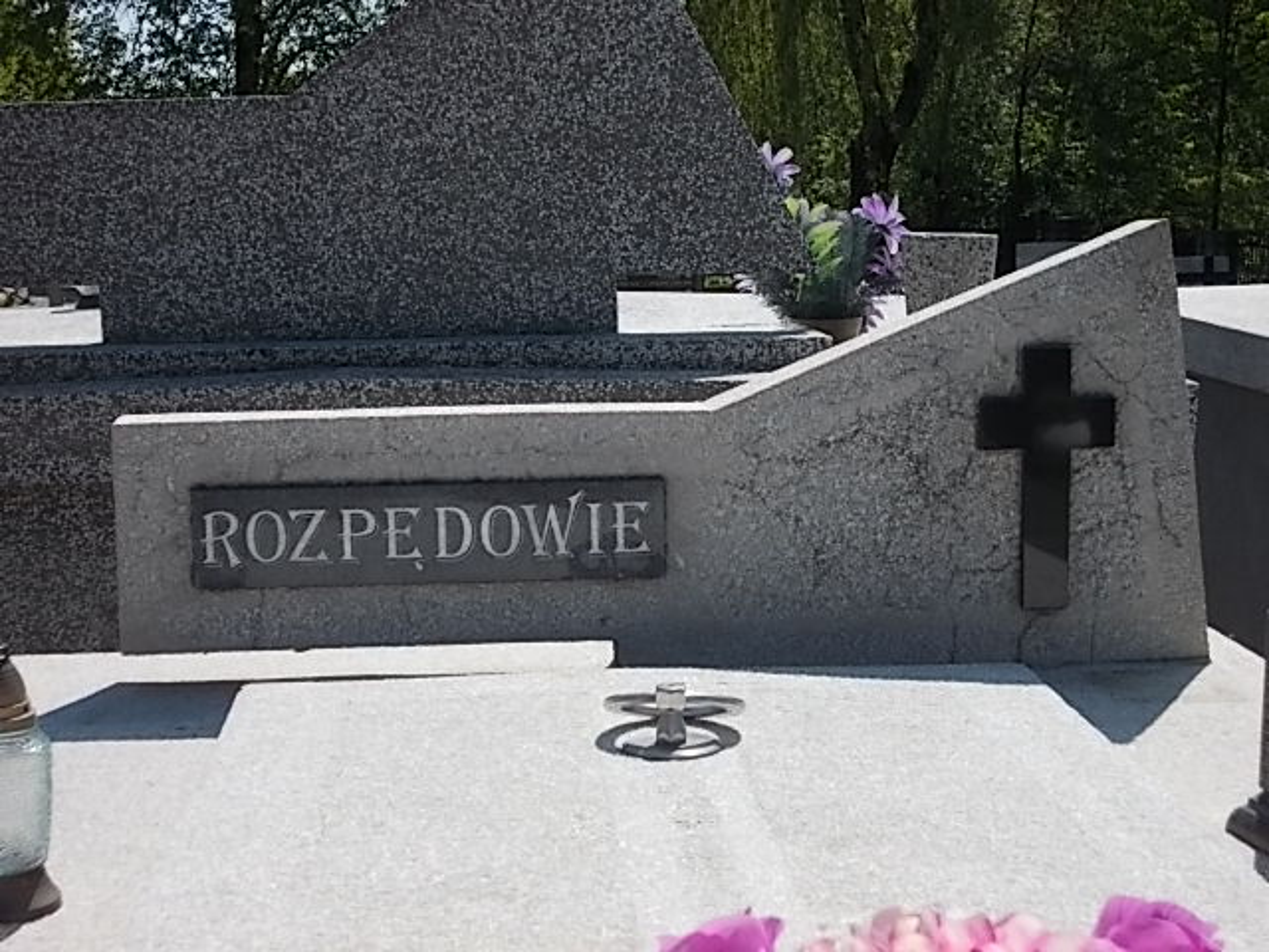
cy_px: 476
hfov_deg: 32.2
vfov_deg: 24.4
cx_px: 634
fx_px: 2200
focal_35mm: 60
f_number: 4
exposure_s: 1/800
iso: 80
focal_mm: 8.5
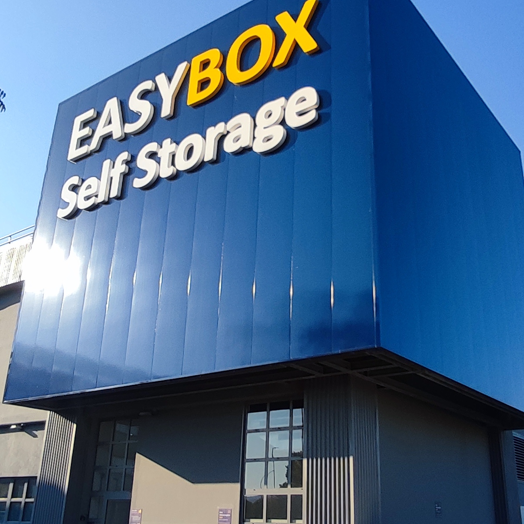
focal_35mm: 39
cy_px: 259
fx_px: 668
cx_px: 297
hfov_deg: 42.7
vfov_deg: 42.8
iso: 50
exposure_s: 1/926
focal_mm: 1.65
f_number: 2.2
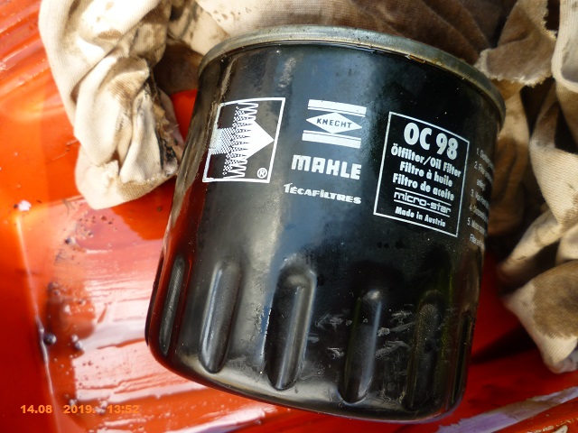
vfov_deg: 48.2
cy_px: 216
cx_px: 289
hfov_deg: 61.7
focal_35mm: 29
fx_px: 484
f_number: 3.3
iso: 80
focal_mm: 5.2
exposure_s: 1/60
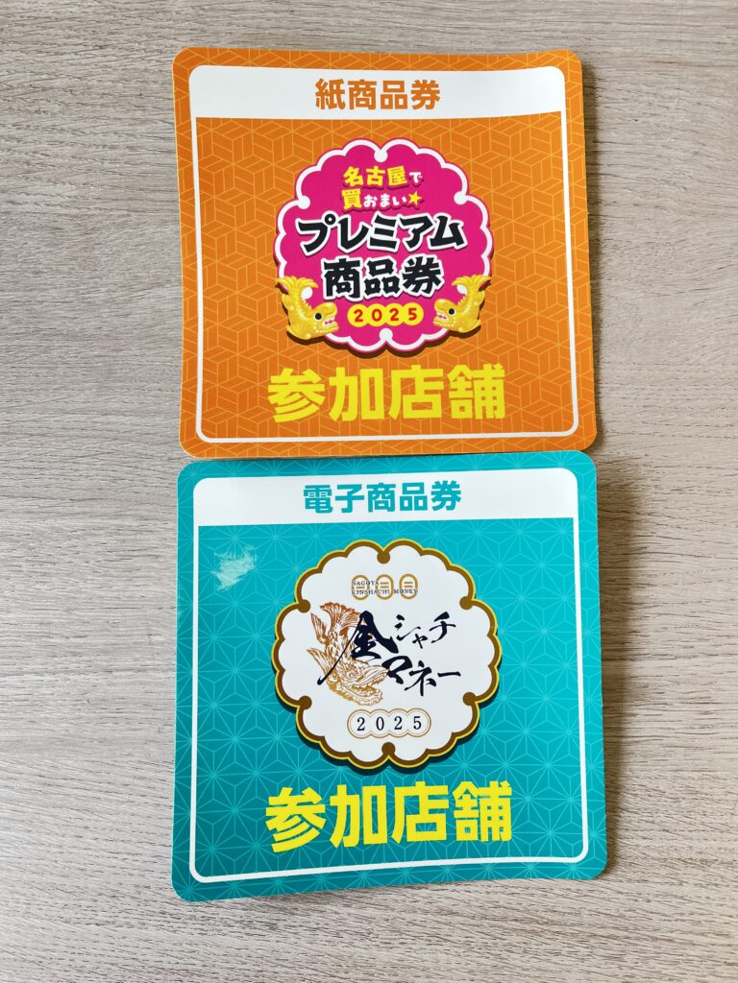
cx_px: 369
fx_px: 739
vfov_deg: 67.3
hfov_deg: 53.1
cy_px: 492
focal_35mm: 26
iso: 125
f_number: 1.6
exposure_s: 1/121
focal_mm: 5.1
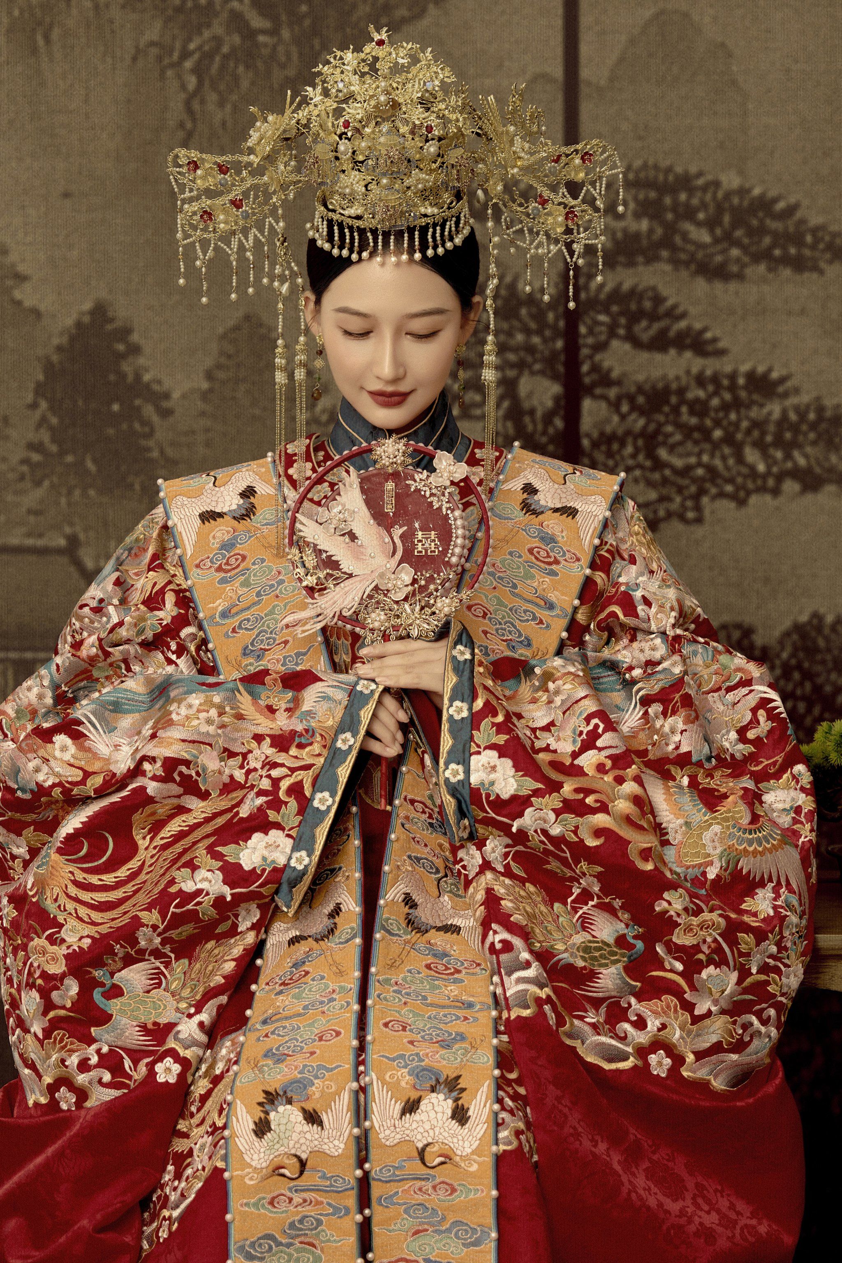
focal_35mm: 105
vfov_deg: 19.5
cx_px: 421
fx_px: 3683
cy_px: 632
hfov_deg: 13.0
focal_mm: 70
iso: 320
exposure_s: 1/100
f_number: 3.5
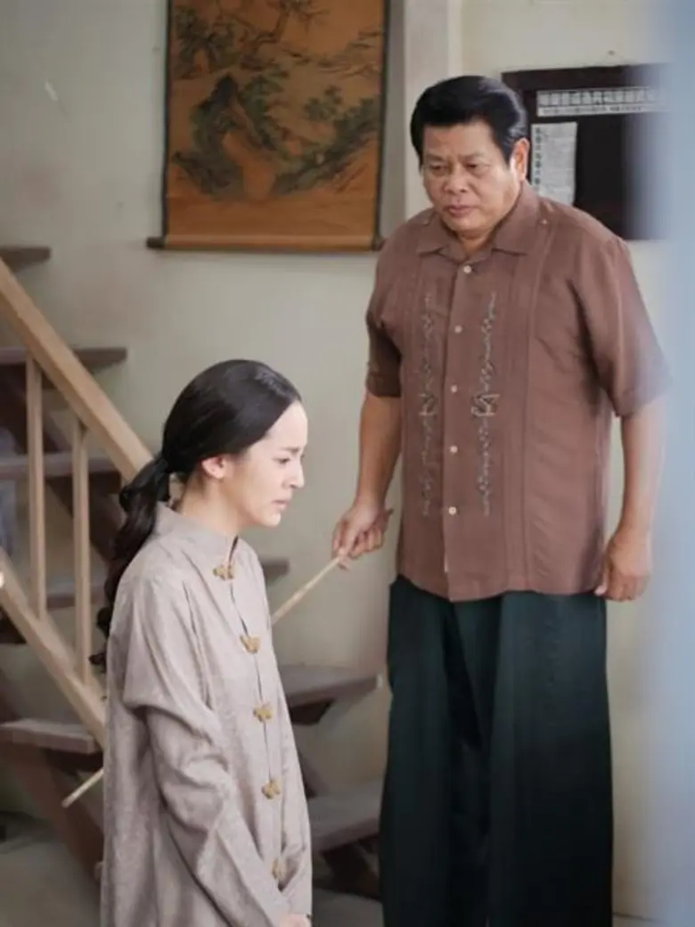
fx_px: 2302
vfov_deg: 22.8
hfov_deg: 17.2
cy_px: 464
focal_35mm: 86
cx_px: 348
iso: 200
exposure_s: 1/100
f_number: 1.7
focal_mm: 43
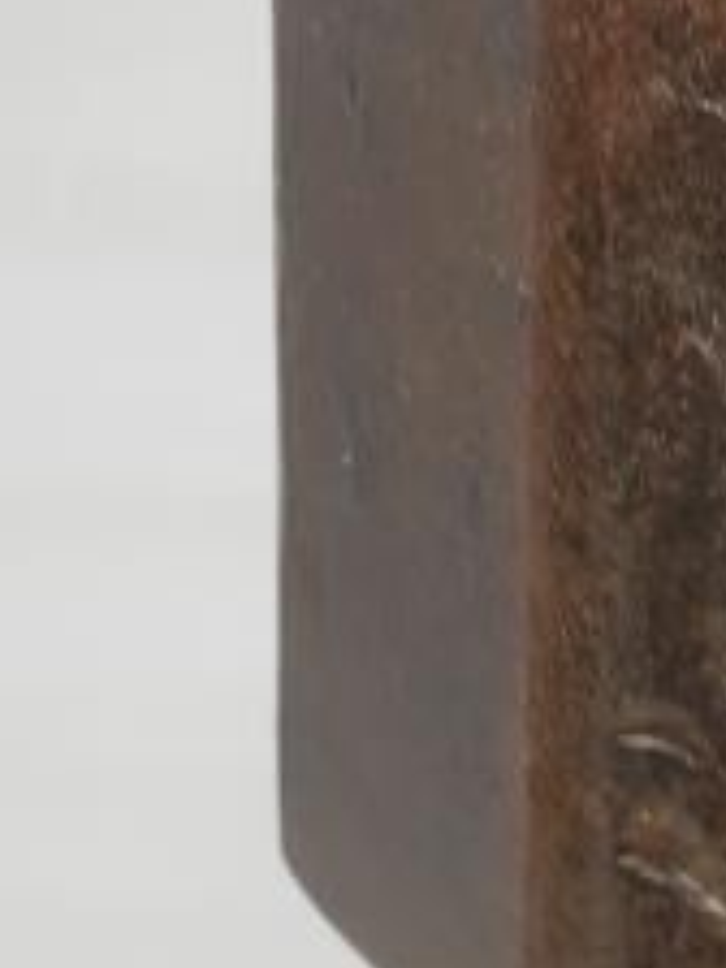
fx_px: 3328
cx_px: 756
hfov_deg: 12.3
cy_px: 48
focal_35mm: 119
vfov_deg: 16.3
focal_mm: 4.3
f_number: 2.4
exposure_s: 1/50
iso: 100
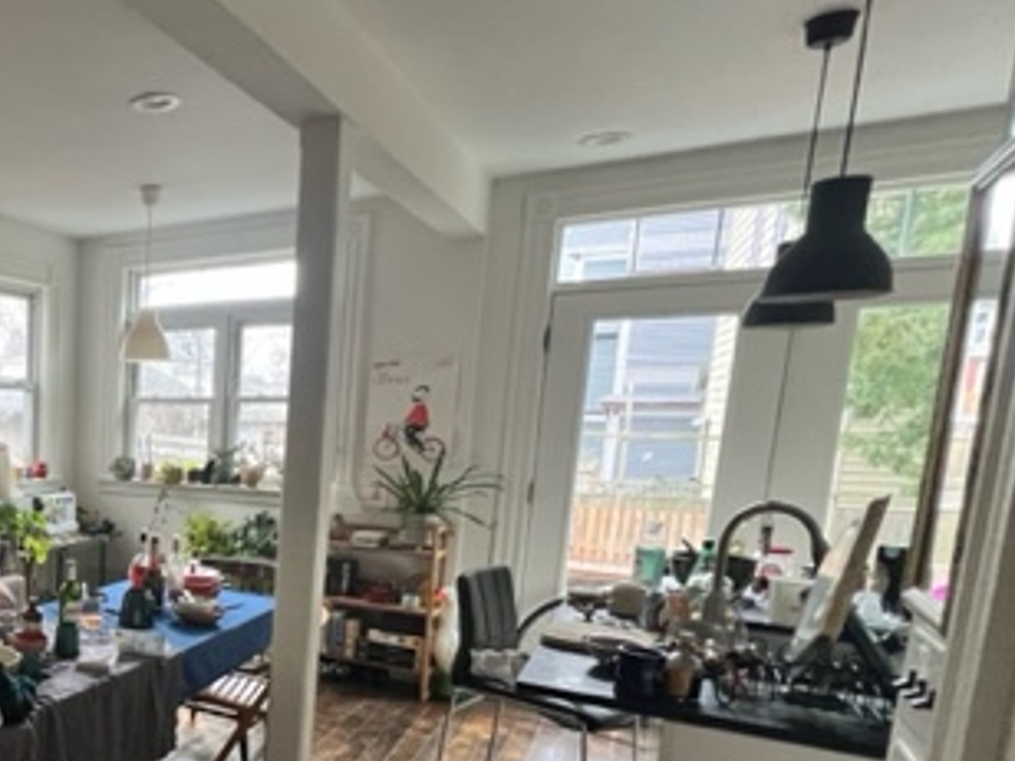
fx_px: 792
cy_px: 547
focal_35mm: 27
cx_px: -7
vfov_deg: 49.8
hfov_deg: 51.7
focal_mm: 1.57
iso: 320
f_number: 1.8
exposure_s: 1/60
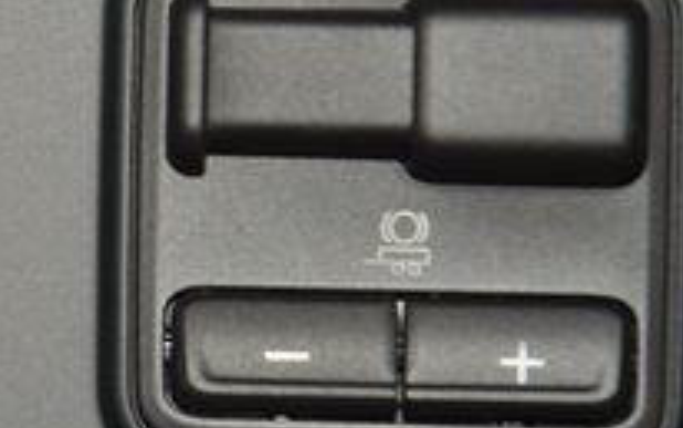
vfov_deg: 3.9
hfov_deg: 6.2
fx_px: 6202
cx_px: -325
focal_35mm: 333
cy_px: 95
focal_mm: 70
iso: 100
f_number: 8
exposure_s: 1/125
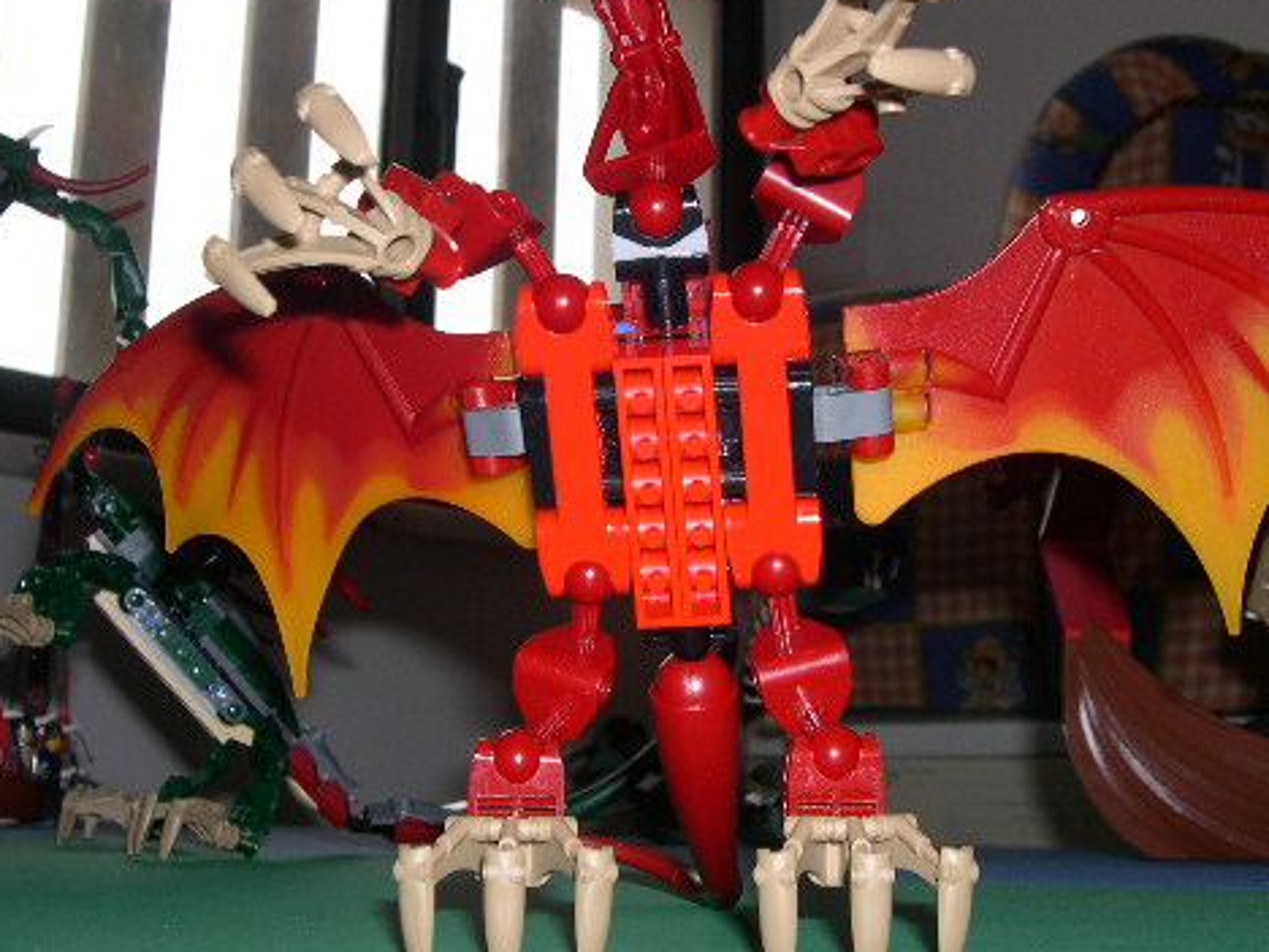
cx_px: 683
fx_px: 1906
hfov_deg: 36.8
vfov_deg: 27.8
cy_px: 306
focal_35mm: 52
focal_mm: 8
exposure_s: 1/30
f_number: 7.6
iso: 100
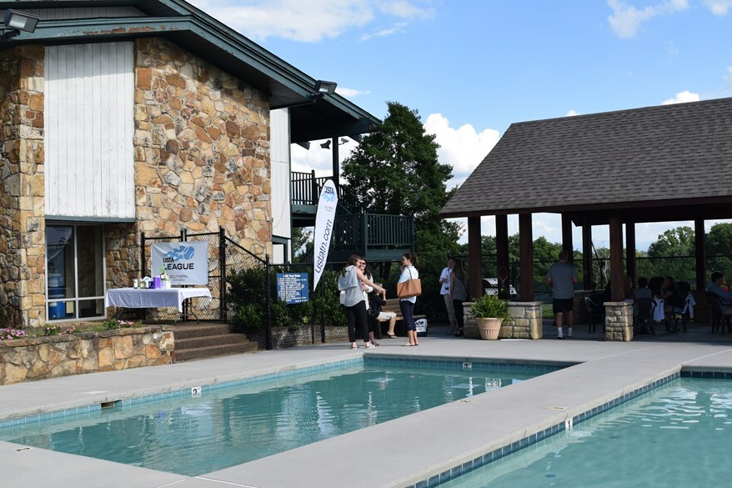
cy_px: 244
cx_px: 466
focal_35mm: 41
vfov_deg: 32.6
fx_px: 833
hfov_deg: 46.9
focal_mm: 20
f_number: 9
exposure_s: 1/320
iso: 200
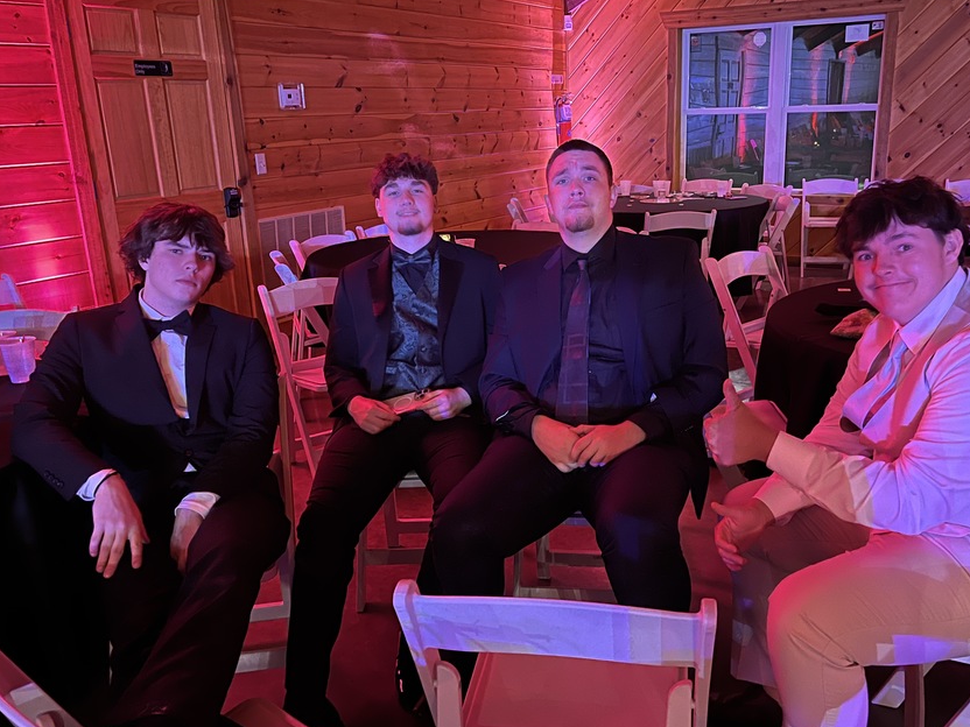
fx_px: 897
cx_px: 540
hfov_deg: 56.7
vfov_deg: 44.1
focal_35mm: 32
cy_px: 381
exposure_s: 1/16
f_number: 1.6
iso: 1000
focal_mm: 5.1
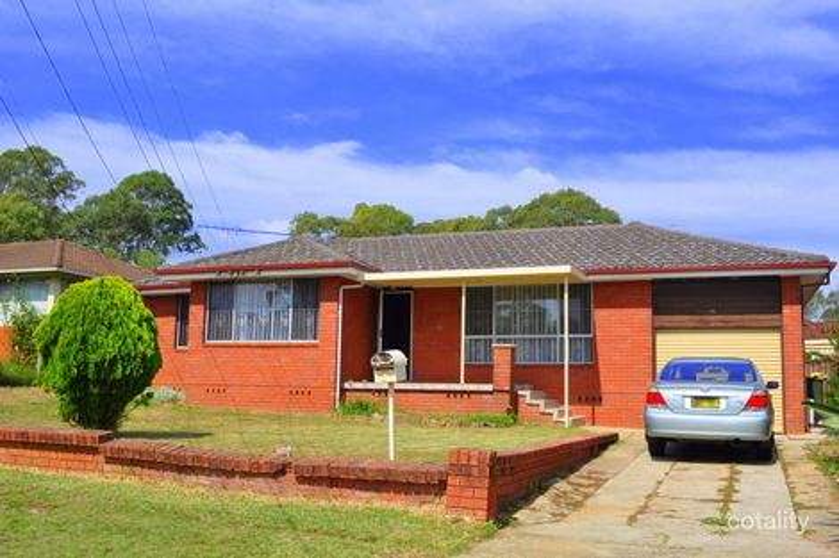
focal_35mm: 36
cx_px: 420
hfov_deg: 53.1
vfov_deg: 36.8
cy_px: 279
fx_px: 839
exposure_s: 1/400
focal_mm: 24
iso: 200
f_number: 10
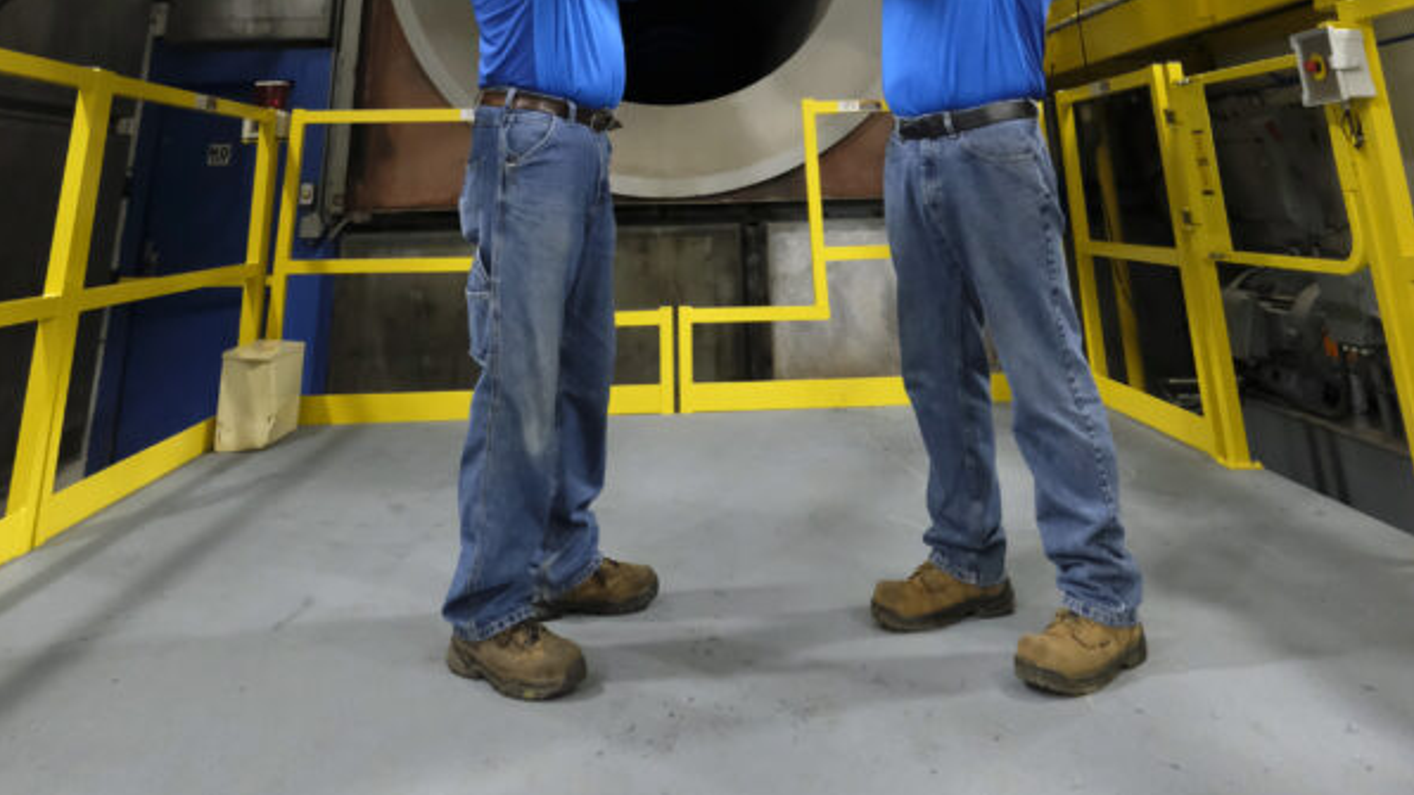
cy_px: -214
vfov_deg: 33.0
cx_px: 689
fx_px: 1012
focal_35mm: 27
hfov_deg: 69.9
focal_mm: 10
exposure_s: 1/110
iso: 3200
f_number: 4
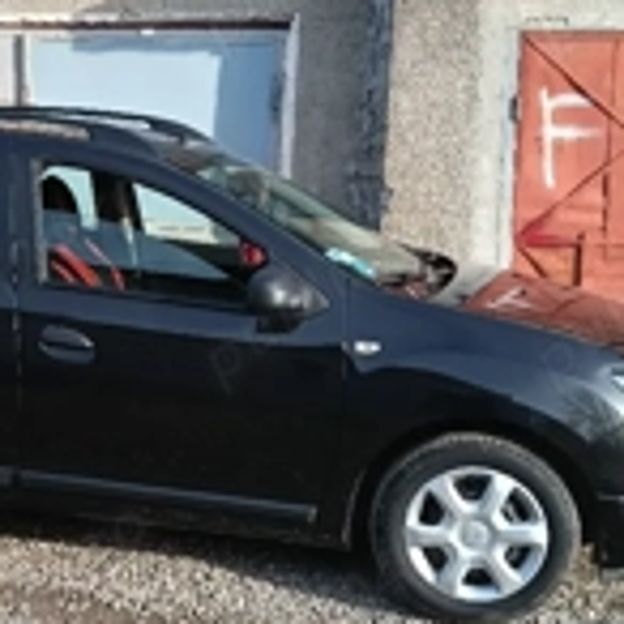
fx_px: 1326
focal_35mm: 65
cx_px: 94
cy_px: 325
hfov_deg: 25.8
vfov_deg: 26.5
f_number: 1.8
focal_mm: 3.98
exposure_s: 1/250
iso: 50
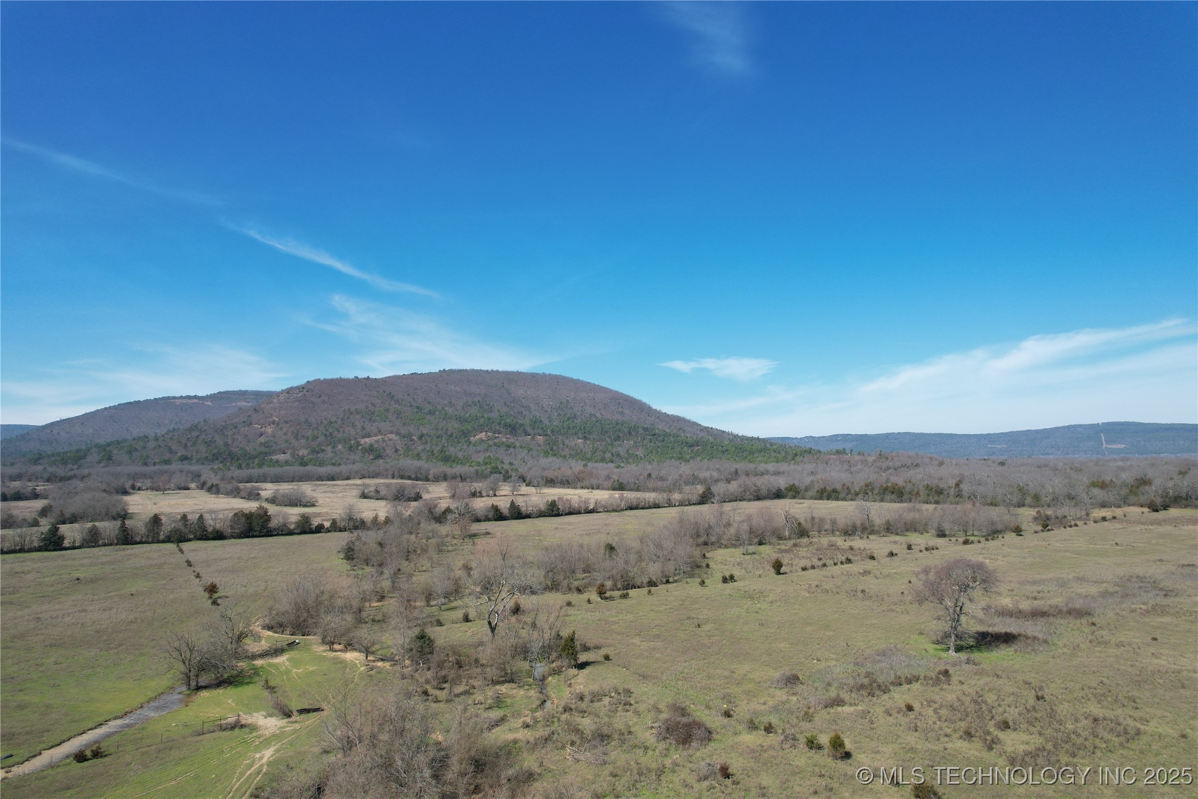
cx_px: 599
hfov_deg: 78.6
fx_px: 732
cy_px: 400
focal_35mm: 22
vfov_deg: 57.2
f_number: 2.8
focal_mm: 8.38
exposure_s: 1/1600
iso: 110
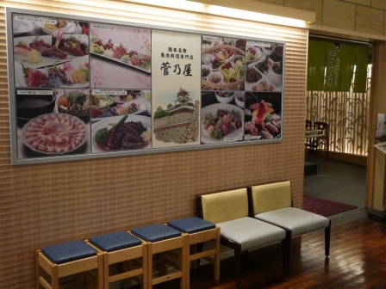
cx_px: 193
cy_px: 144
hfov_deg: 49.0
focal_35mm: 38
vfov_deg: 37.7
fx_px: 424
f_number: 4.3
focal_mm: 19
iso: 1000
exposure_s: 1/60
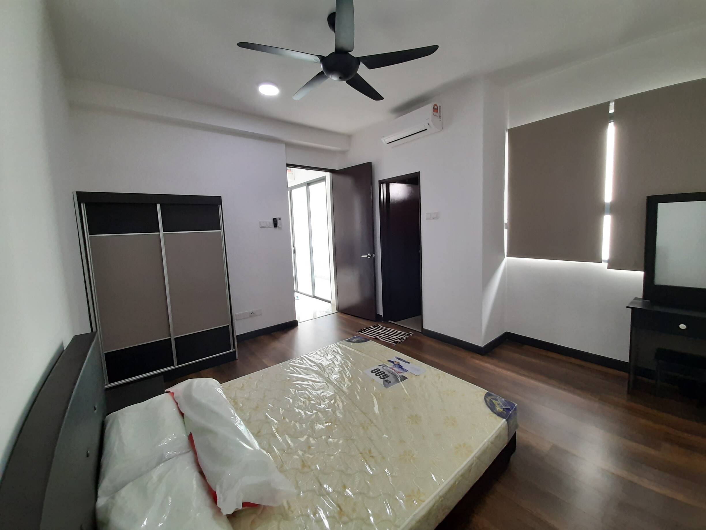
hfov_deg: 106.2
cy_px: 265
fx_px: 265
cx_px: 353
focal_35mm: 13
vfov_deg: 89.9
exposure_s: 1/50
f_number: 2.2
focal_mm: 1.42
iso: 200
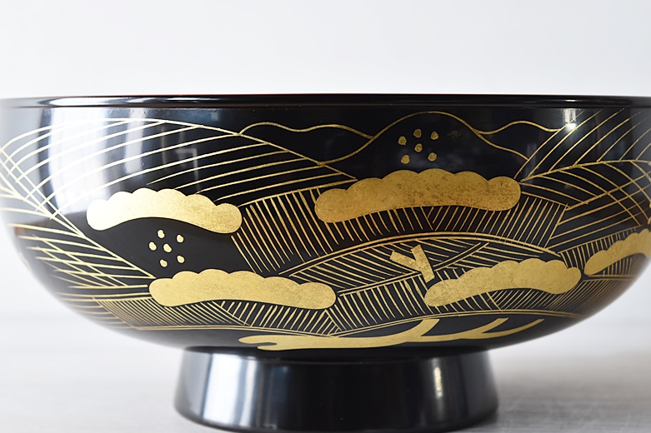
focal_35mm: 85
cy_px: 219
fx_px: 1528
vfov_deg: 16.2
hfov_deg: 24.1
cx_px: 323
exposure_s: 1/10
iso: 800
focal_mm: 55
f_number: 6.3
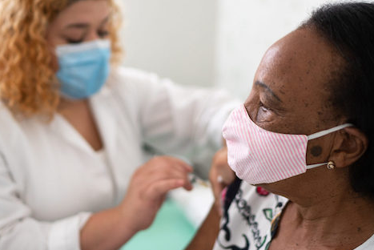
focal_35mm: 60
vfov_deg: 22.7
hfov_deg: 33.3
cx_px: 151
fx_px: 624
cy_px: 130
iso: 500
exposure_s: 1/250
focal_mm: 35
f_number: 1.4
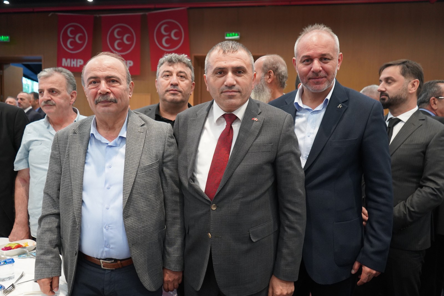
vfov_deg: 46.4
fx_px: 345
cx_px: 222
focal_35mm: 28
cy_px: 148
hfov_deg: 65.5
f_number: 4
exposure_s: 1/160
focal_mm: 28
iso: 3200
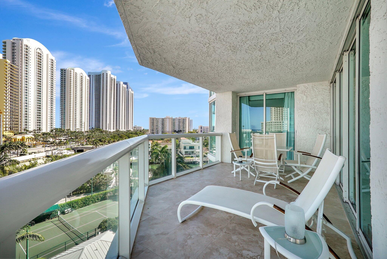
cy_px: 130
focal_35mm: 16
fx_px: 177
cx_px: 194
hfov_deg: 94.9
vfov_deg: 72.1
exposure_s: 1/640
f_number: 13
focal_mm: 16.5
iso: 640
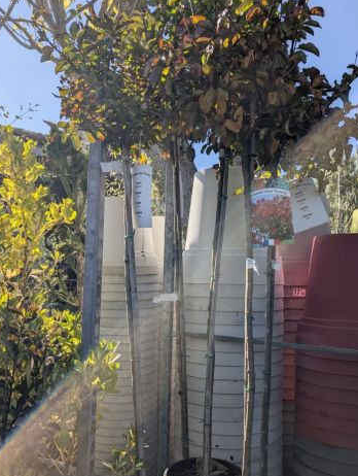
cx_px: 224
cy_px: 271
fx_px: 426
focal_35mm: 31
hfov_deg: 45.2
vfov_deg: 58.0
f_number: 1.68
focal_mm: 6.9
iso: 20
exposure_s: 1/1103
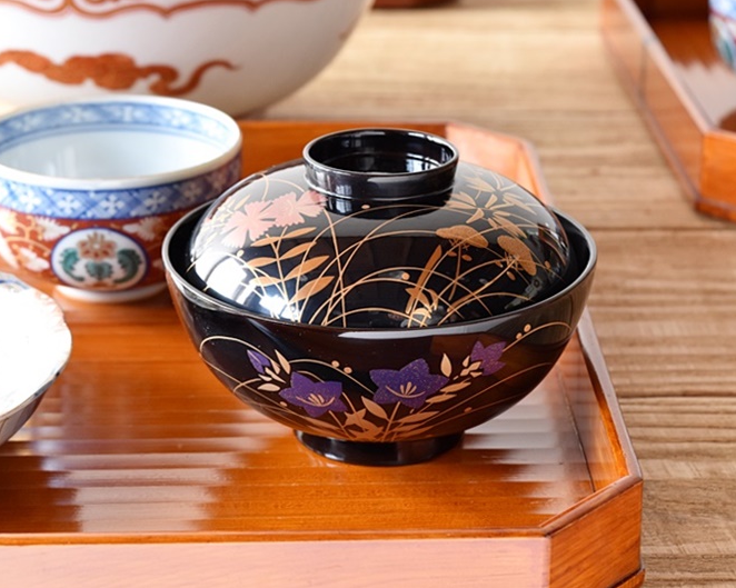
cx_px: 349
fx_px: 2037
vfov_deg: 16.4
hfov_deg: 20.5
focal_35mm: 94
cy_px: 293
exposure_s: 1/3
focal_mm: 55
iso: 800
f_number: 9
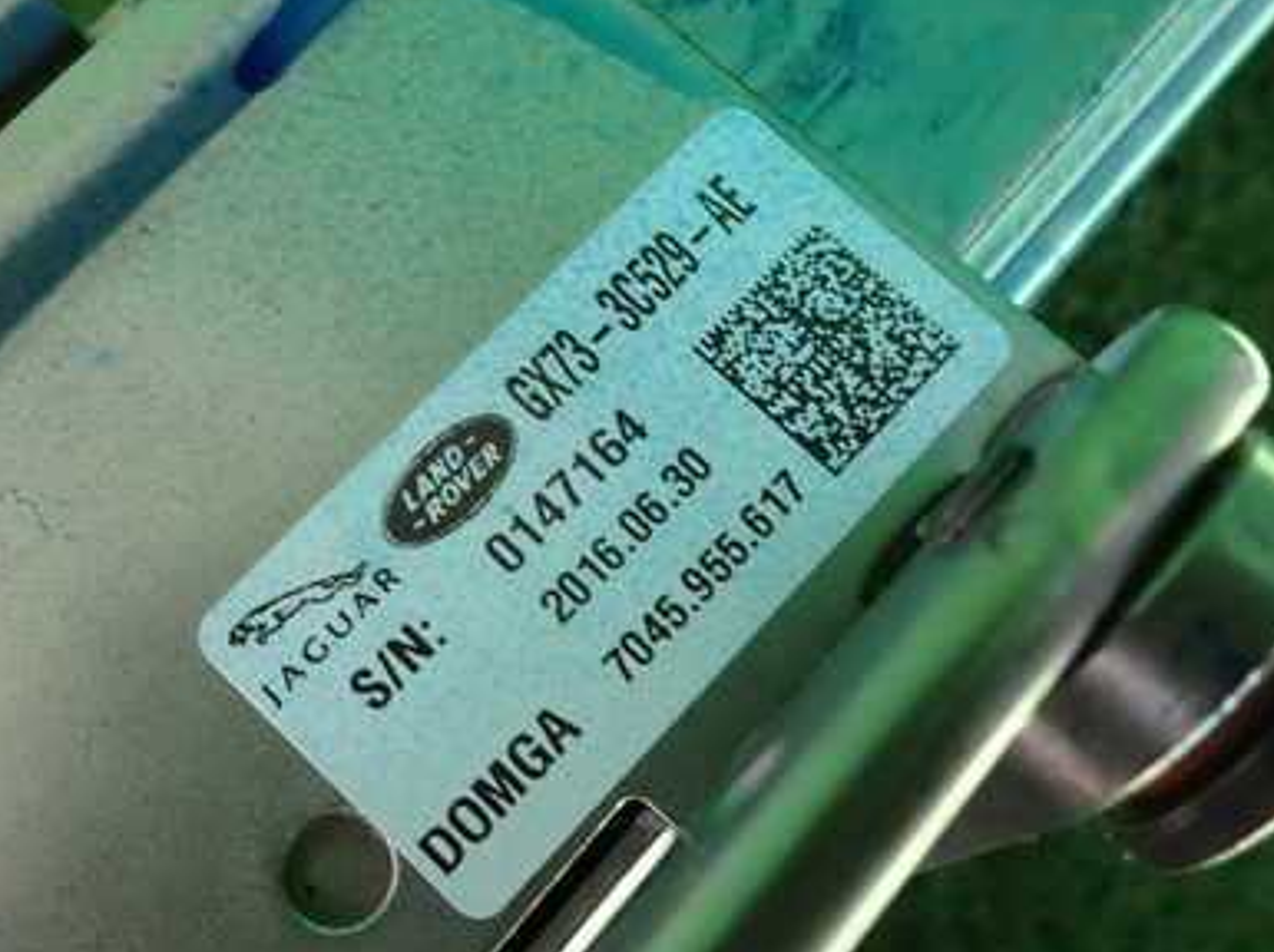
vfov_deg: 36.7
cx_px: 533
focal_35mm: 39
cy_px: 440
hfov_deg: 47.7
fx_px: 1434
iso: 160
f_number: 2
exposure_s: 1/60
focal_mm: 4.5
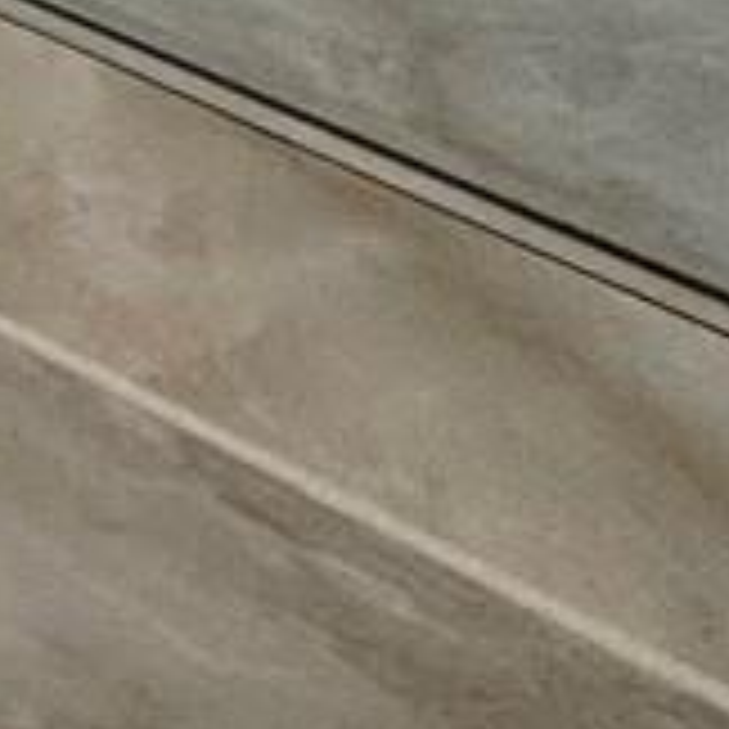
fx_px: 2907
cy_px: -1804
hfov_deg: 7.3
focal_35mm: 122
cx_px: -2502
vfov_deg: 9.2
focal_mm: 2.22
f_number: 2.2
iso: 64
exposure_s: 1/99
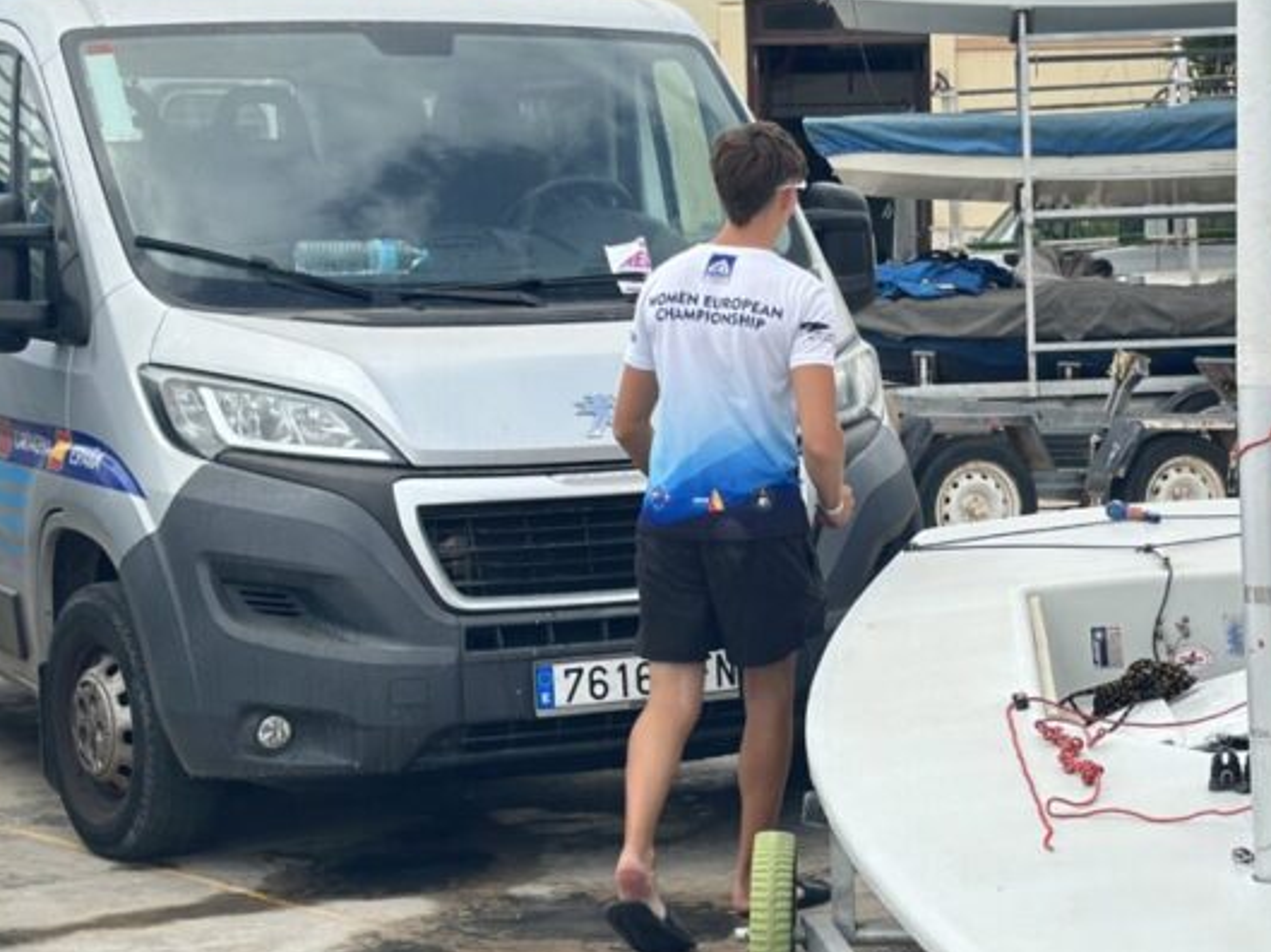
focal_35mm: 93
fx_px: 3412
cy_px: 623
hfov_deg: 21.0
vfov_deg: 15.8
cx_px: 920
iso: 80
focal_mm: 6.86
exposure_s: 1/1590
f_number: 1.78
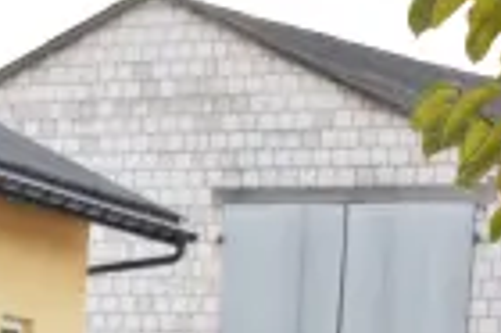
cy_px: 741
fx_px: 3058
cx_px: -537
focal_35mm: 220
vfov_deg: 6.0
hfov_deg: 8.8
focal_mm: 32
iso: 400
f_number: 7.1
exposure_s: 1/200
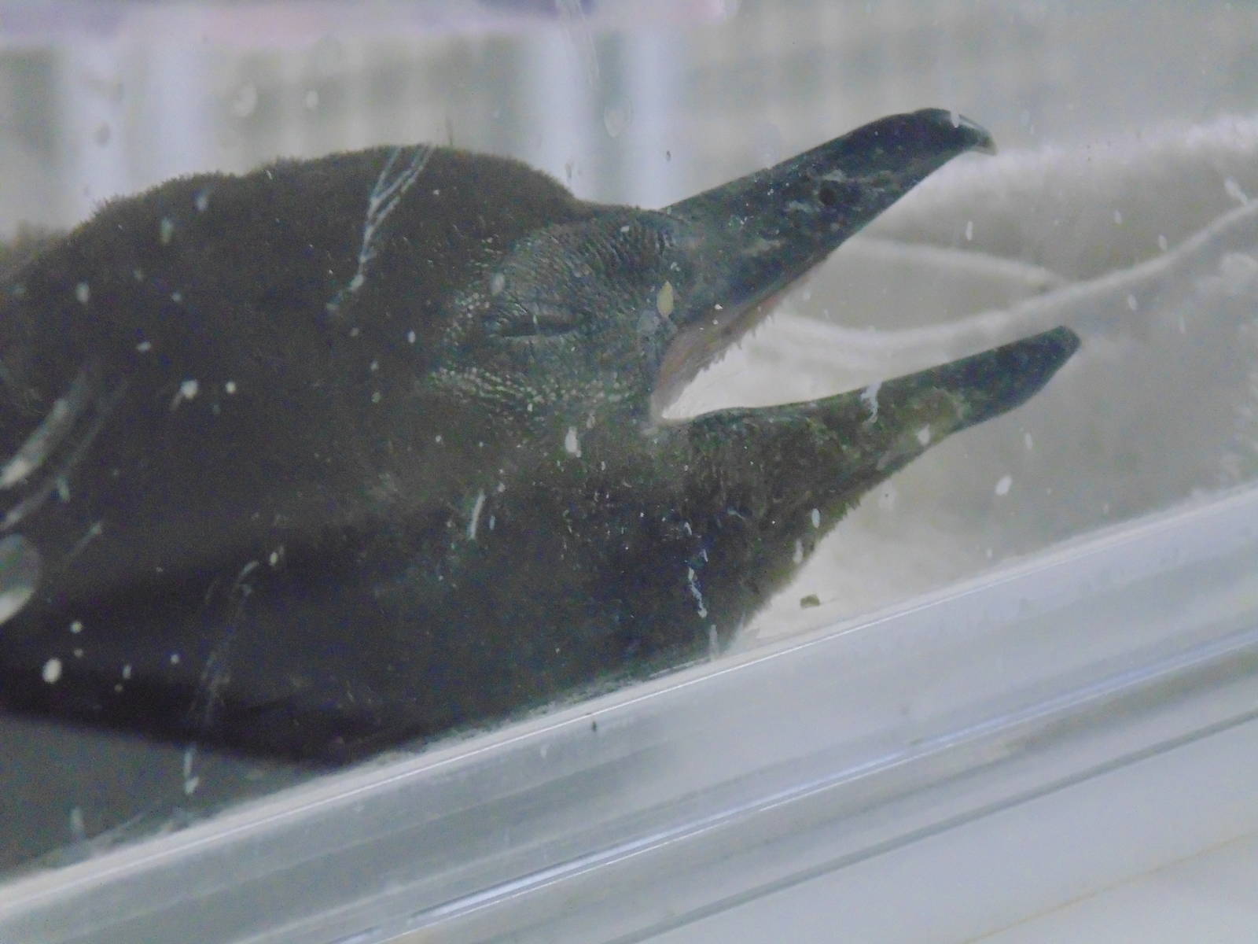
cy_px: 472
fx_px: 8577
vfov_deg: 6.3
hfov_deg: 8.4
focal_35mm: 236
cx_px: 629
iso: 800
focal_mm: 42.3
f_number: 5.6
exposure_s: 1/50
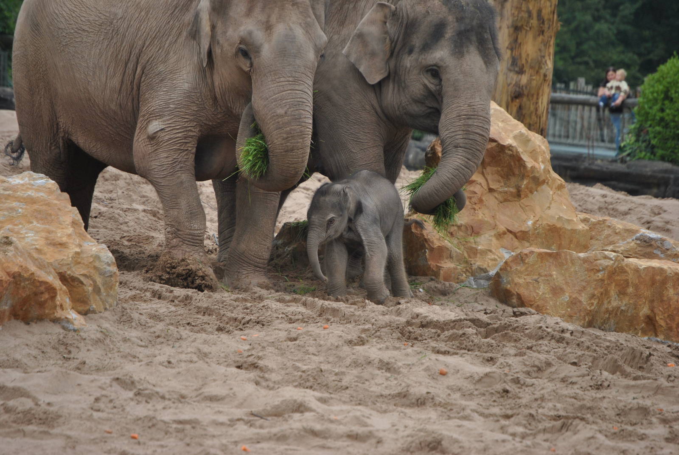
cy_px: 228
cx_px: 340
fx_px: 5665
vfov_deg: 4.6
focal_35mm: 300
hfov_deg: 6.9
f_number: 5.6
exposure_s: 1/500
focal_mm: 200
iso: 220
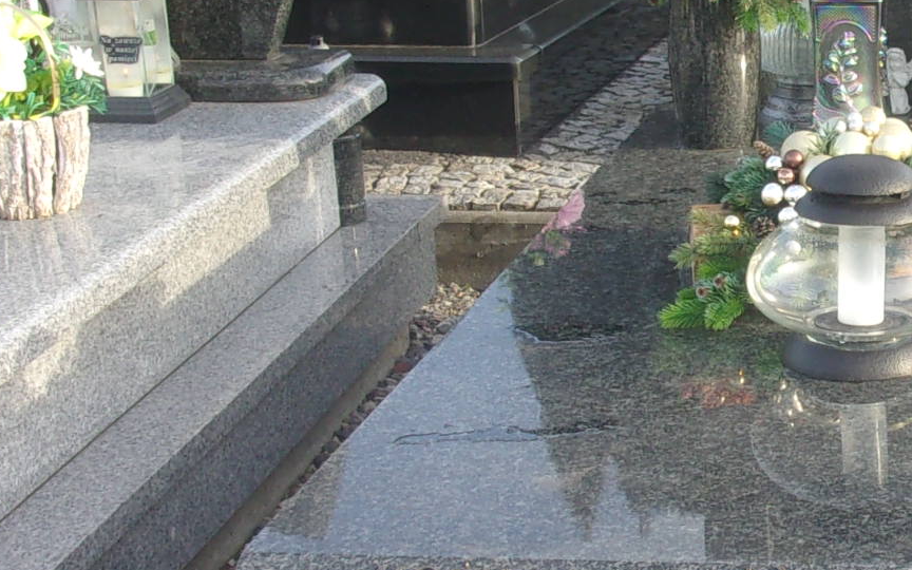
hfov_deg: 22.3
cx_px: 947
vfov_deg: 14.7
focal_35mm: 89
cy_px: 303
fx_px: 2212
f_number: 3.9
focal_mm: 5.1
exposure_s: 1/105
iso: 80
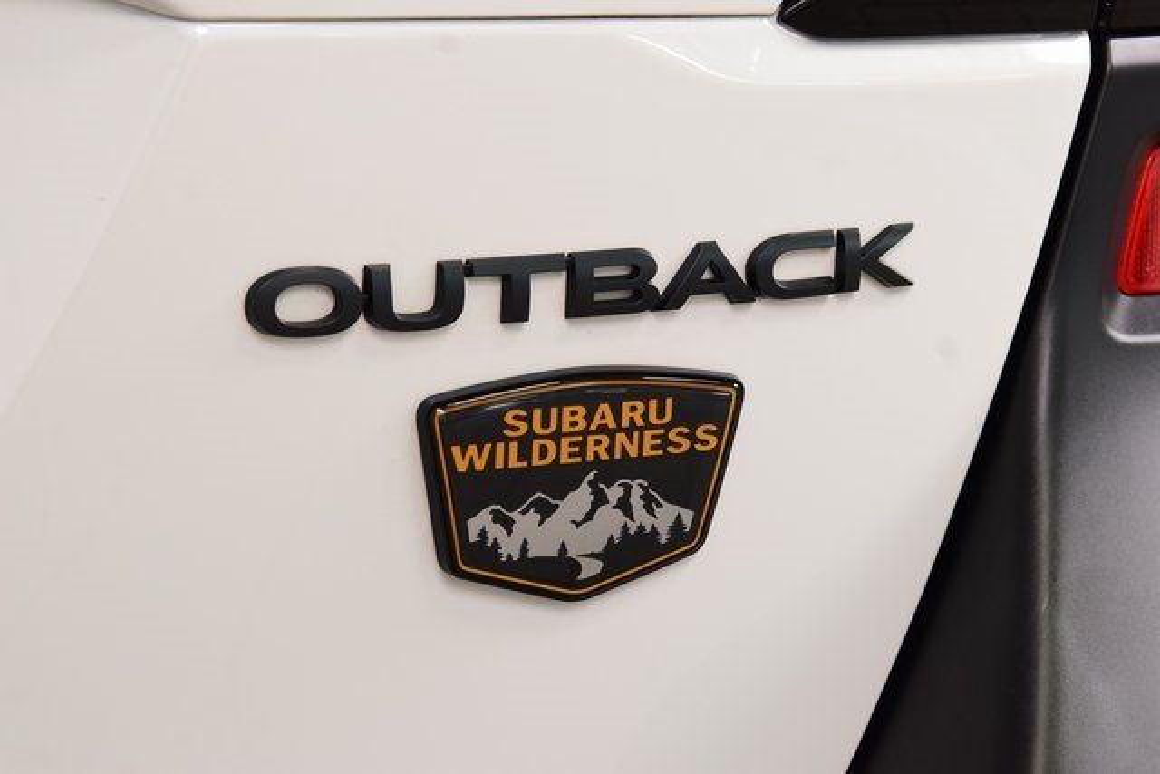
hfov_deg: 19.5
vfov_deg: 13.0
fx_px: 3384
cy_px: 387
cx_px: 580
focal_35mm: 105
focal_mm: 70
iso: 1400
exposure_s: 1/60
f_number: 8
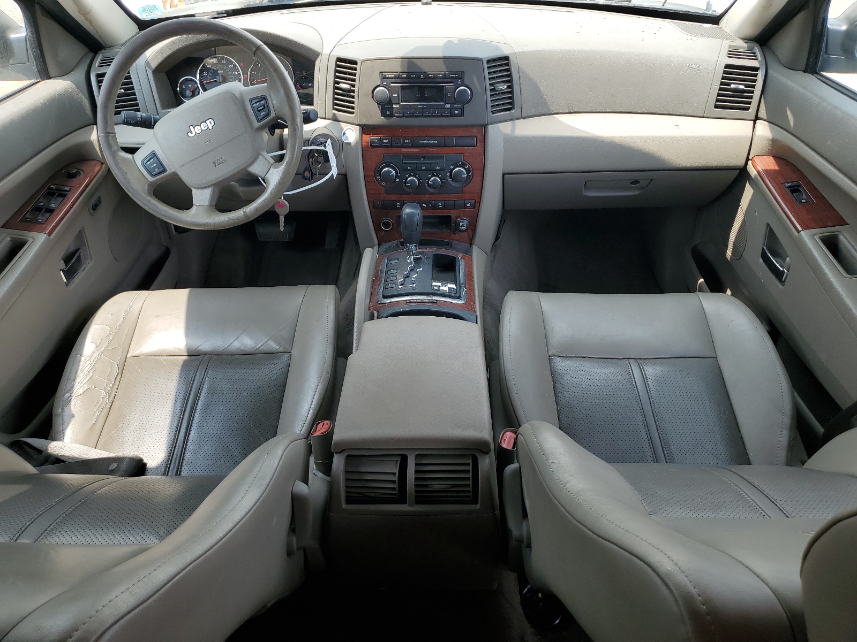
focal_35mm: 26
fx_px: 644
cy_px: 321
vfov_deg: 53.1
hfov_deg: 67.3
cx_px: 428
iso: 50
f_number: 1.5
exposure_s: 1/370
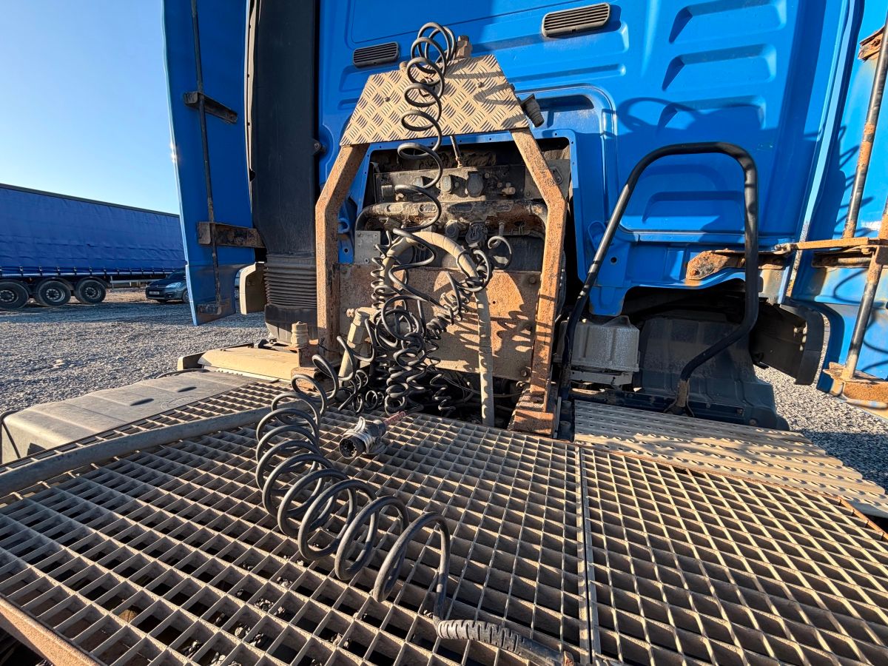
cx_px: 444
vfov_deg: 85.7
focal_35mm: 14
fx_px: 359
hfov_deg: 102.1
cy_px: 333
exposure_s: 1/271
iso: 50
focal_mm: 2.22
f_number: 2.2
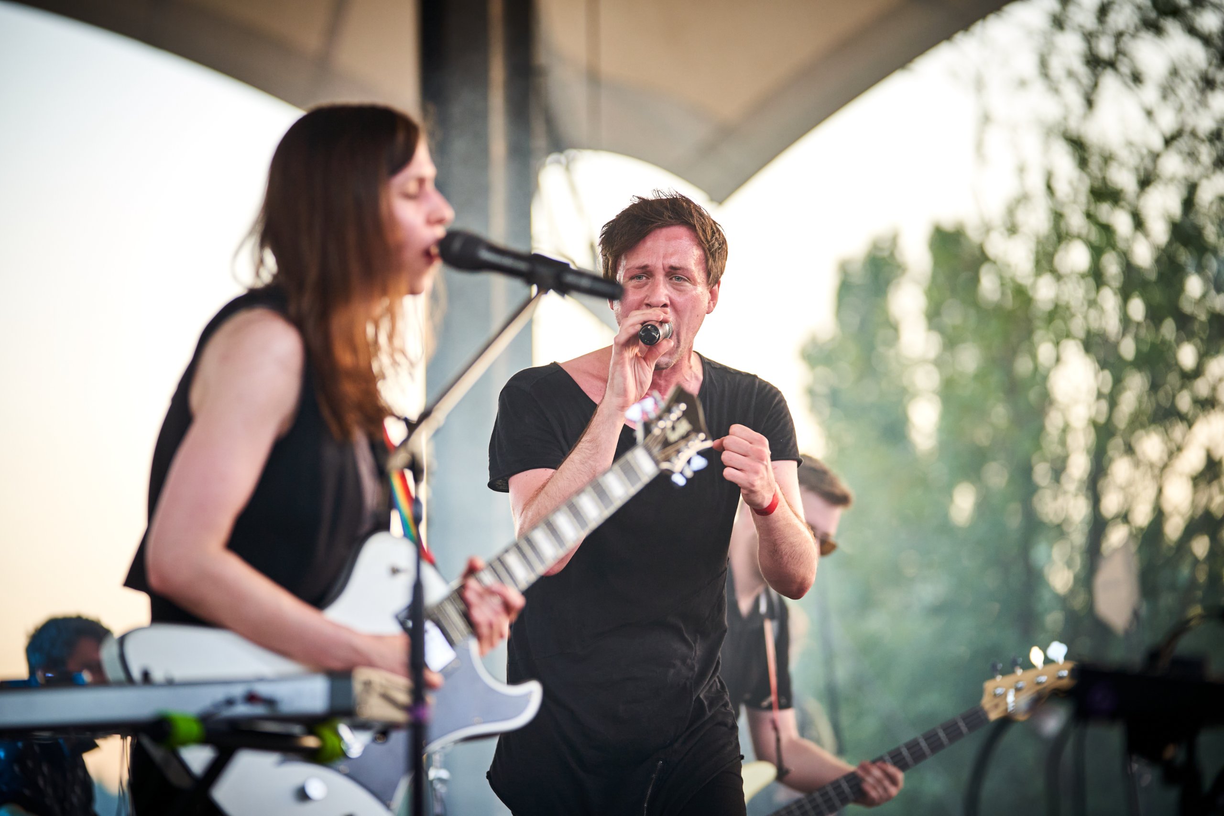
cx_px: 612
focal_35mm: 126
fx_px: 4283
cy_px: 408
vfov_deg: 10.9
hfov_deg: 16.3
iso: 400
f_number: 2.8
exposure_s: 1/400
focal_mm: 126
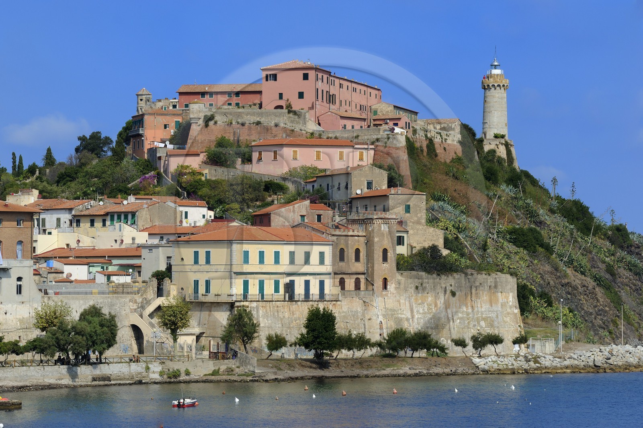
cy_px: 214
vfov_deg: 9.4
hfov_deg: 14.2
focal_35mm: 145
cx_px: 322
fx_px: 2588
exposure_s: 1/320
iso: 200
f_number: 13
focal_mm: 145
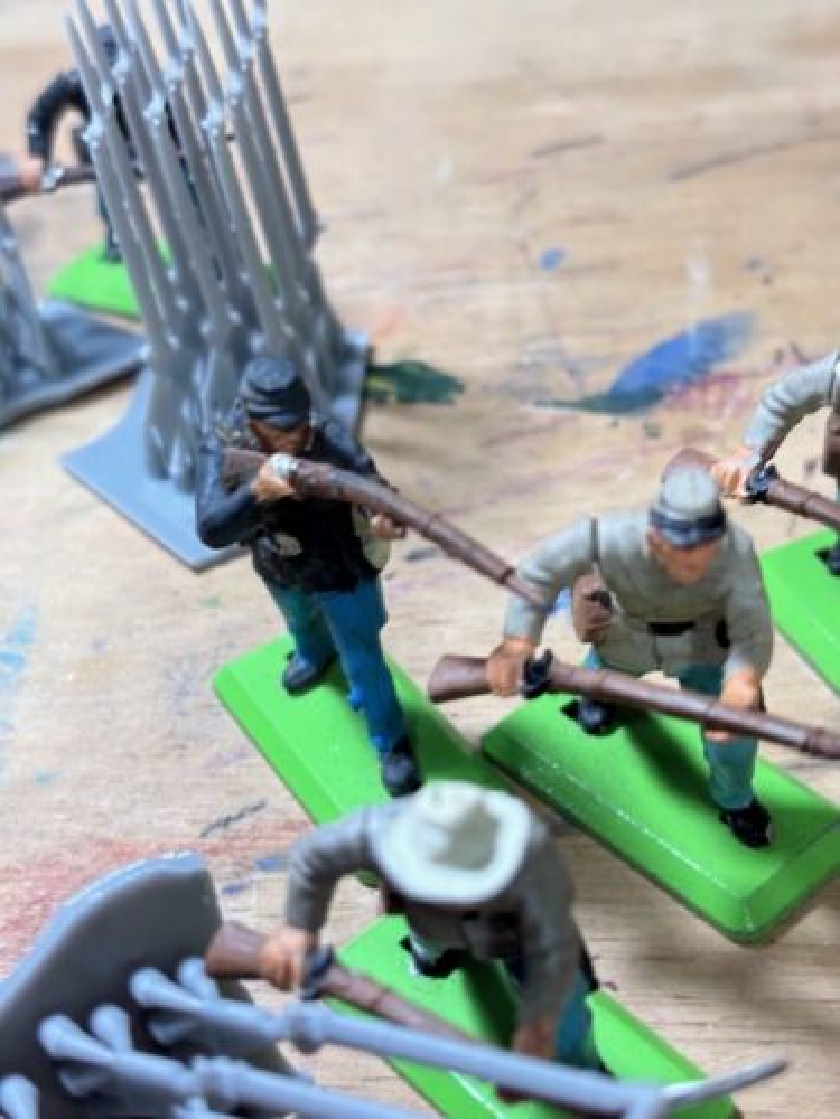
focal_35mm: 52
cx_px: 420
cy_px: 560
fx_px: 1682
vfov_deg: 36.8
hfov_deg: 28.0
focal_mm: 5.96
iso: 32
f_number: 1.6
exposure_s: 1/50
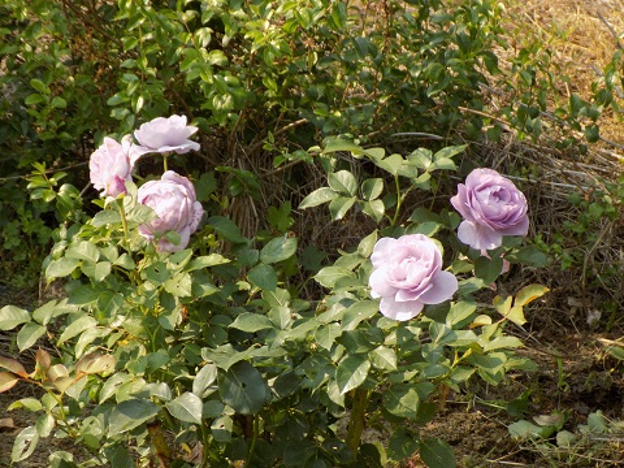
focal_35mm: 154
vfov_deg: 9.6
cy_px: 234
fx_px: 2776
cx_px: 312
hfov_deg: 12.8
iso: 80
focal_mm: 27.3
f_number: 5.2
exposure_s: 1/160
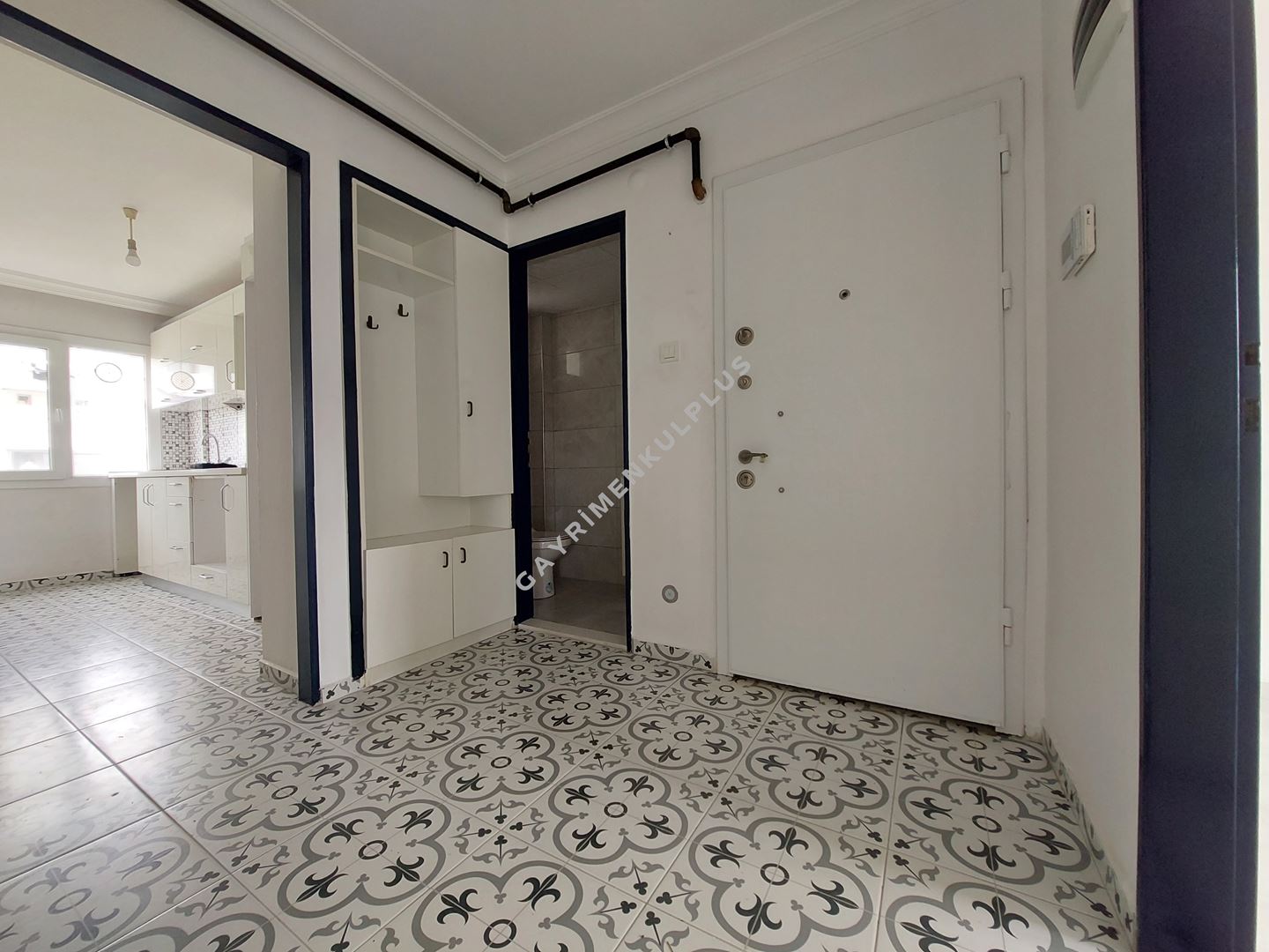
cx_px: 634
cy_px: 476
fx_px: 477
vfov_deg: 89.9
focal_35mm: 13
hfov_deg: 106.2
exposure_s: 1/50
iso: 64
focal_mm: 1.74
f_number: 2.2
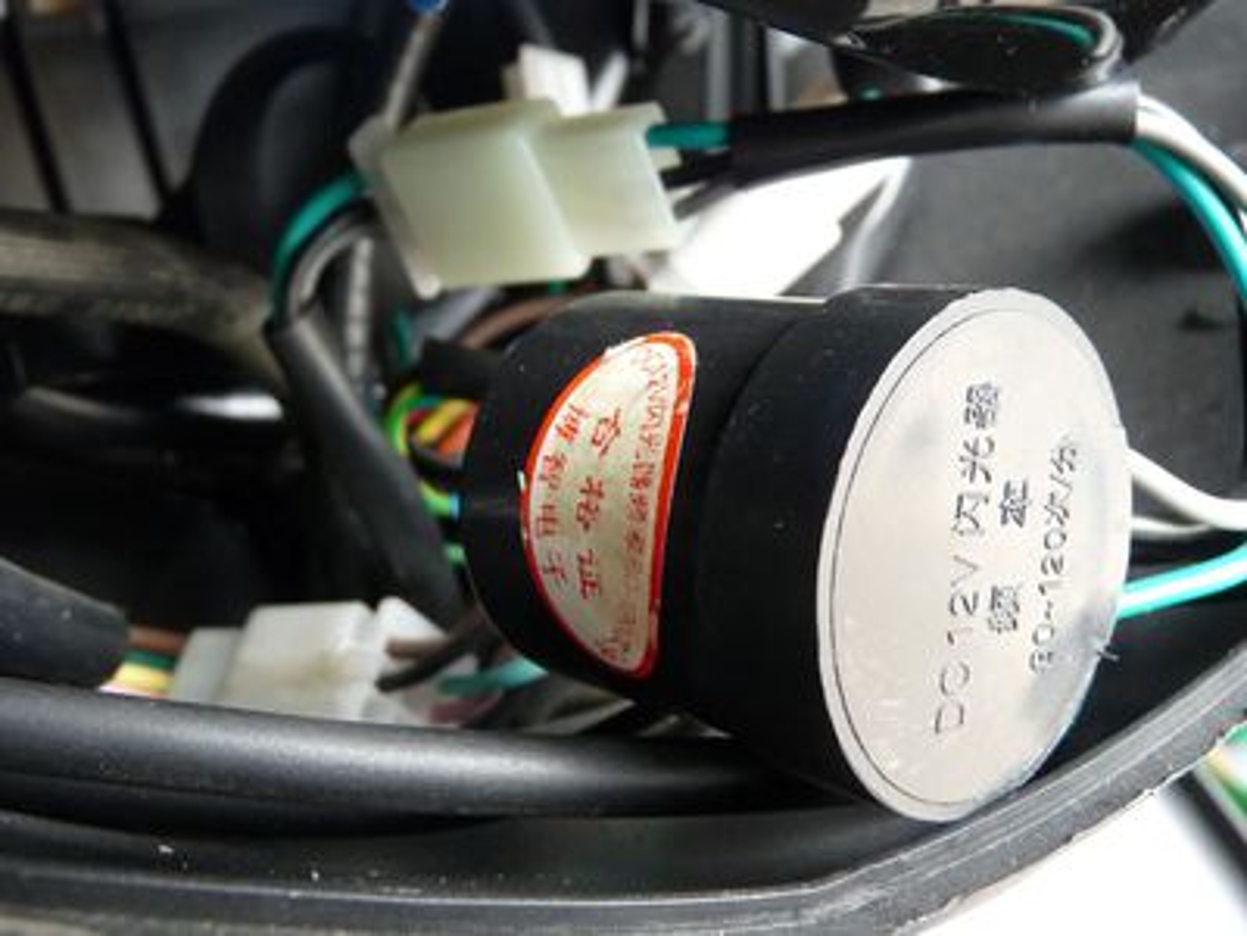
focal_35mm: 41
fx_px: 1477
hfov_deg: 45.8
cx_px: 624
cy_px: 468
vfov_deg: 35.1
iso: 200
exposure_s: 1/30
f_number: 2.8
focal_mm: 5
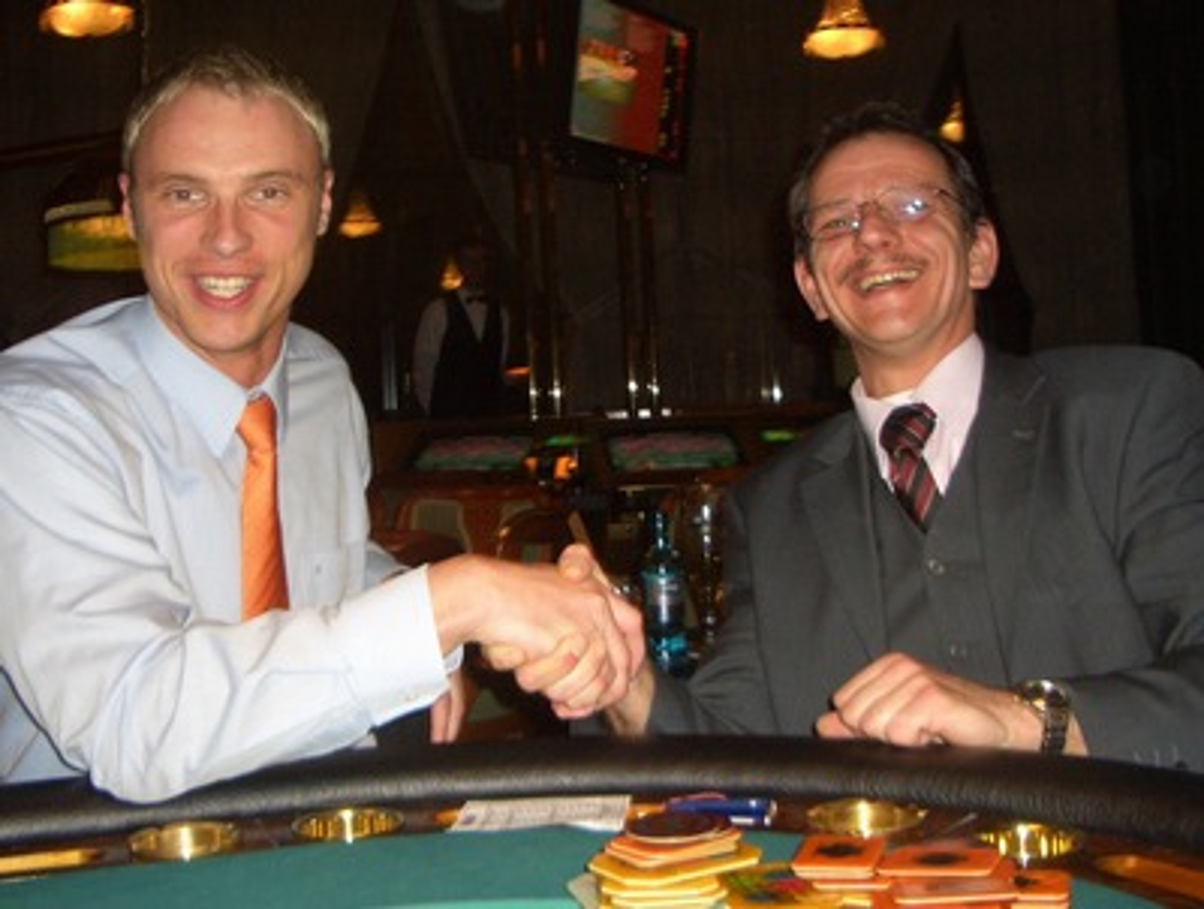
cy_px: 454
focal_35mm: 35
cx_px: 602
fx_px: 1220
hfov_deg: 52.5
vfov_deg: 40.9
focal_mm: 5.8
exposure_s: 1/60
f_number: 2.6
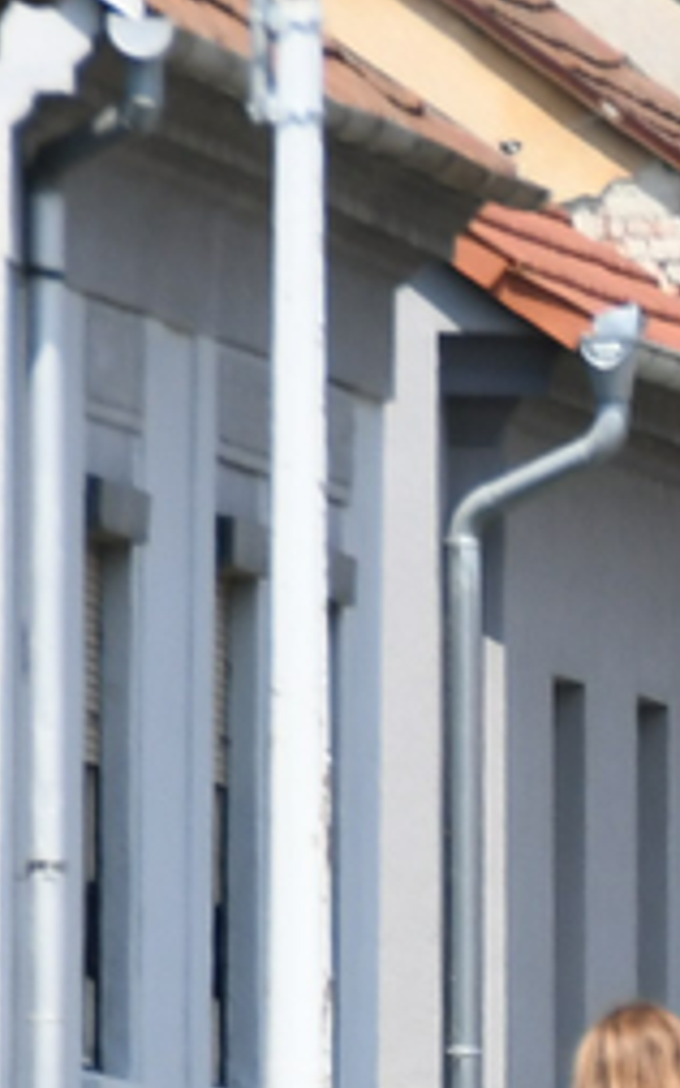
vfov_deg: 2.2
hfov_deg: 1.3
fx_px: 28986
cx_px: 1283
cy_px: 1260
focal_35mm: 977
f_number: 5.6
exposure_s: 1/1600
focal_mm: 100
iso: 400
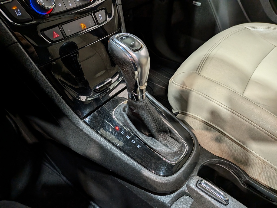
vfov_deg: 56.8
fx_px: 192
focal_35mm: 24
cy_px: 104
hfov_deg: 71.6
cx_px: 138
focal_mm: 4.53
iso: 38
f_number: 1.7
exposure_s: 1/50
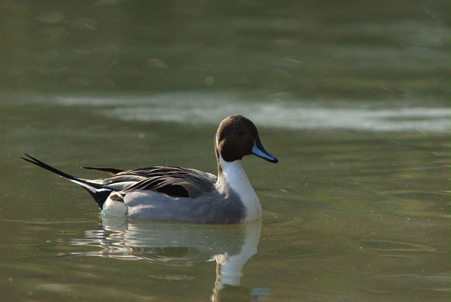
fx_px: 7526
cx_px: 226
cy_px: 151
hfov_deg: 3.4
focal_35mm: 600
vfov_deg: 2.3
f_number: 5.6
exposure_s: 1/1250
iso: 640
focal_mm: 400
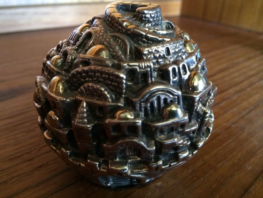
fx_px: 228
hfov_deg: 60.0
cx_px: 132
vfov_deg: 46.8
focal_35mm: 30
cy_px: 99
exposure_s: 1/15
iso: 320
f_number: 2.2
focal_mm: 4.12
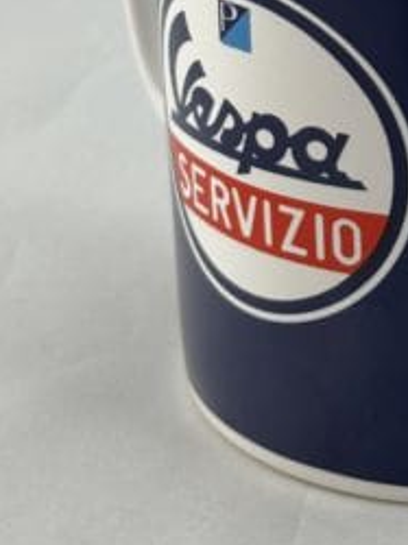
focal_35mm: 128
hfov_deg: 11.4
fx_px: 2015
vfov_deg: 15.3
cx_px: 452
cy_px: 60
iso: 64
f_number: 1.78
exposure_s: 1/100
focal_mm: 6.86
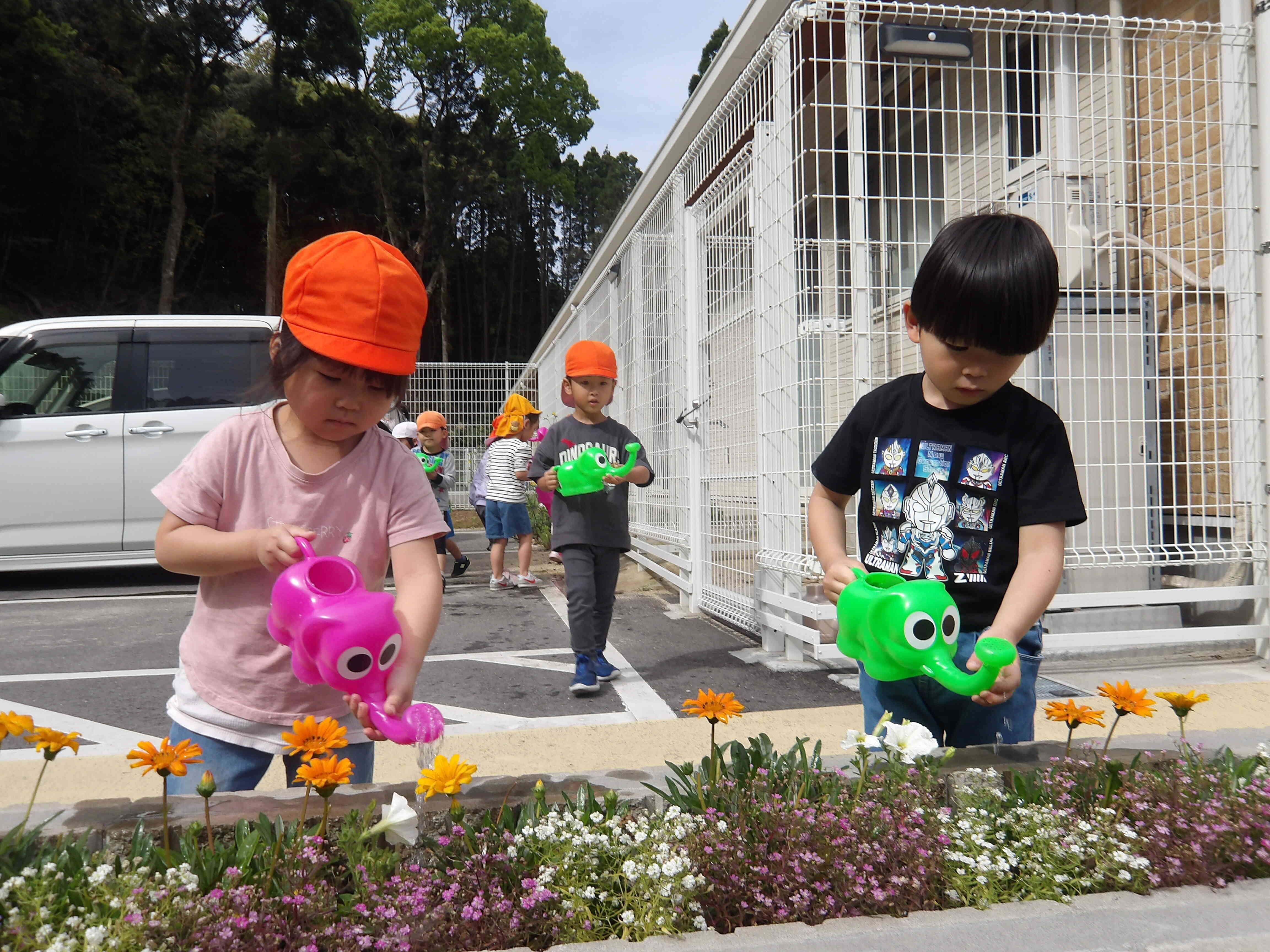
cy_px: 476
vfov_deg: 51.4
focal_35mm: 27
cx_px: 635
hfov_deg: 65.3
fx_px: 991
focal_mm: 4.9
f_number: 10.4
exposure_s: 1/131
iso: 100
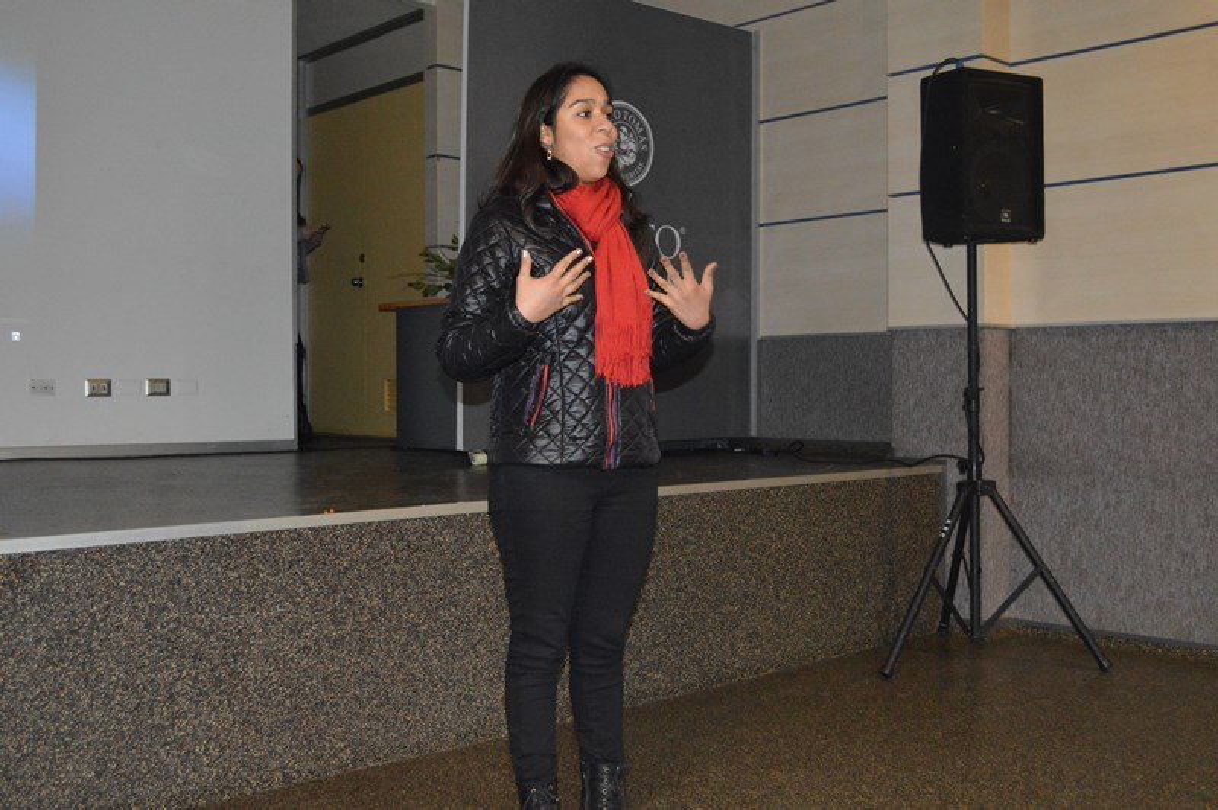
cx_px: 609
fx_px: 1217
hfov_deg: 53.2
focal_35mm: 36
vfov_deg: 36.8
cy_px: 405
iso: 3200
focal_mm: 24
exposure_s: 1/60
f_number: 4
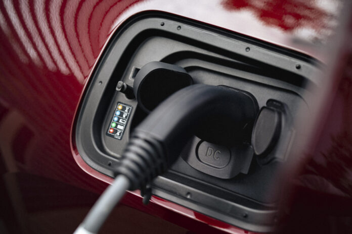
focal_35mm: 50
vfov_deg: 27.0
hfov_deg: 39.6
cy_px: 117
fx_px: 489
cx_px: 176
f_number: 2.5
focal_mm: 50
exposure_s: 1/320
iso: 320
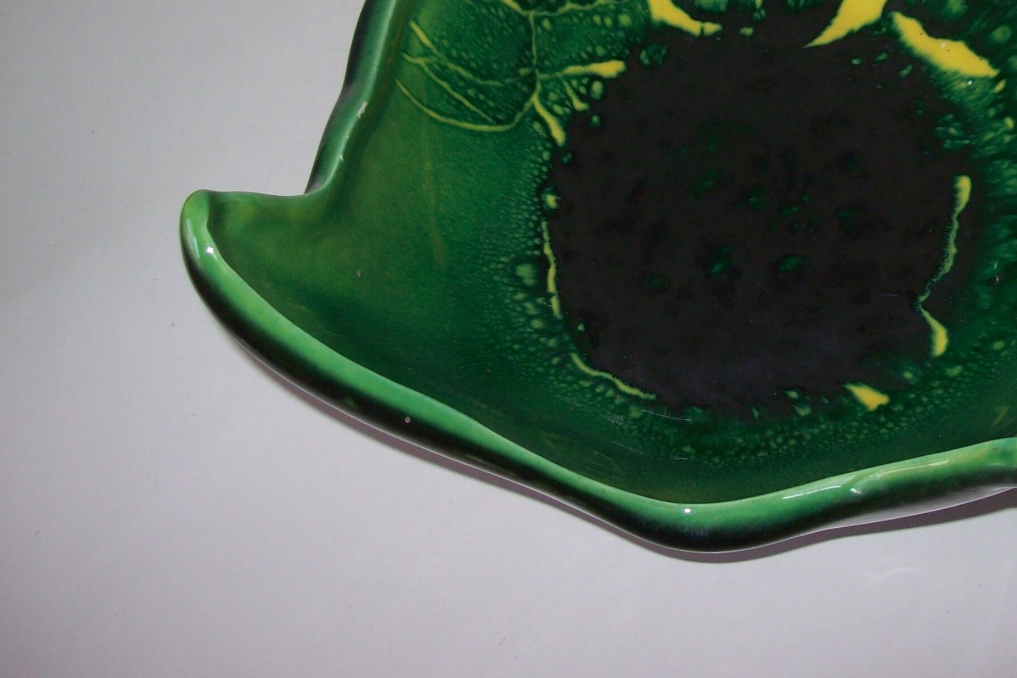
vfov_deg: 22.6
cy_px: 112
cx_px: 767
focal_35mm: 59
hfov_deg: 33.2
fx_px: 1667
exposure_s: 1/64
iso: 80
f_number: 2.7
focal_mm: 6
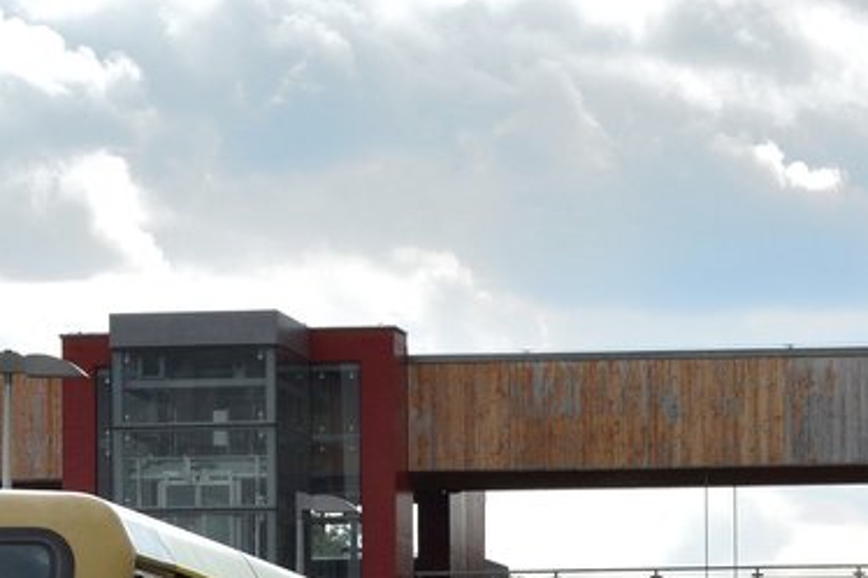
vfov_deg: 5.2
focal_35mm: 265
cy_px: 620
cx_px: 195
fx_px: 6377
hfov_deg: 7.8
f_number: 9
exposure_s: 1/800
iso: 500
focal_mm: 55
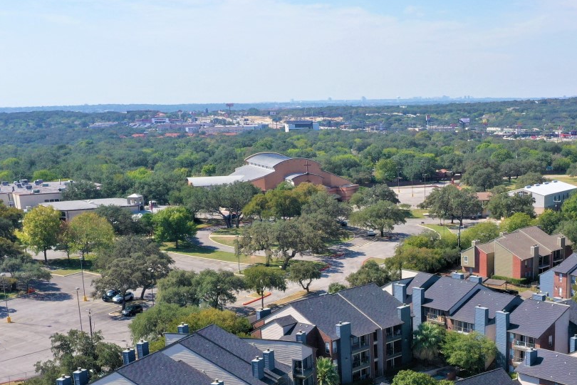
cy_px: 367
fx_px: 897
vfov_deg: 23.4
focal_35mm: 56
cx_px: 446
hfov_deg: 34.7
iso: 100
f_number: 5.6
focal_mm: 10.26
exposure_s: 1/500
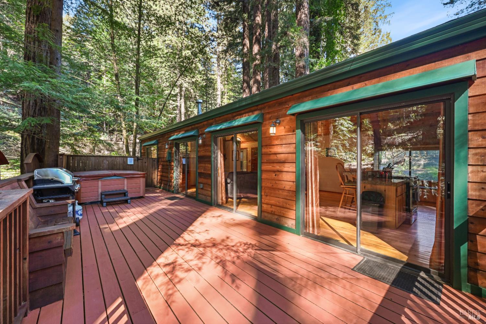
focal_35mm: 14
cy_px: 162
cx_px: 243
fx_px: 189
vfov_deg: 81.2
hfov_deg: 104.3
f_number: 11
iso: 1600
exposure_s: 1/4
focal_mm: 14
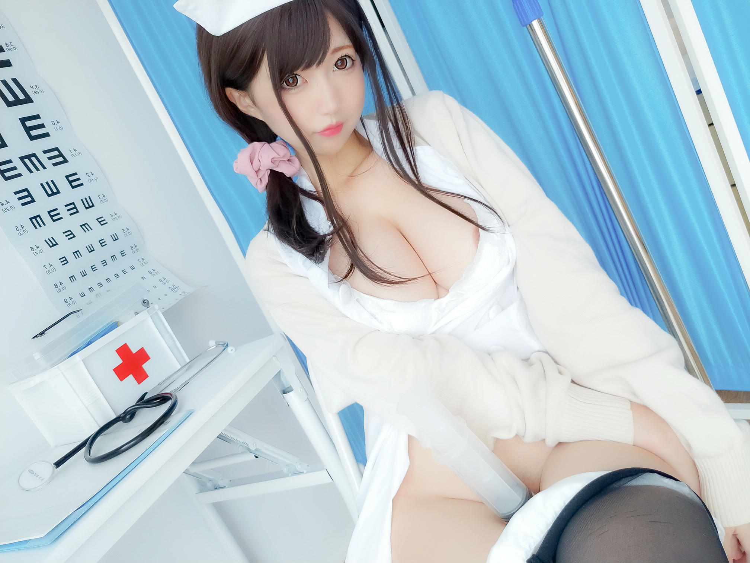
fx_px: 542
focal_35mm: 25
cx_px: 375
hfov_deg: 69.4
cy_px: 282
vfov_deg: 54.9
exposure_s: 1/25
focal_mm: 4.36
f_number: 1.8
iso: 125
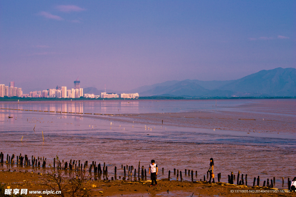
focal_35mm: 70
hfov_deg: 28.8
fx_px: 576
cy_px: 98
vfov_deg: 19.5
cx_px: 148
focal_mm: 70
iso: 100
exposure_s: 1/100
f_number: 13
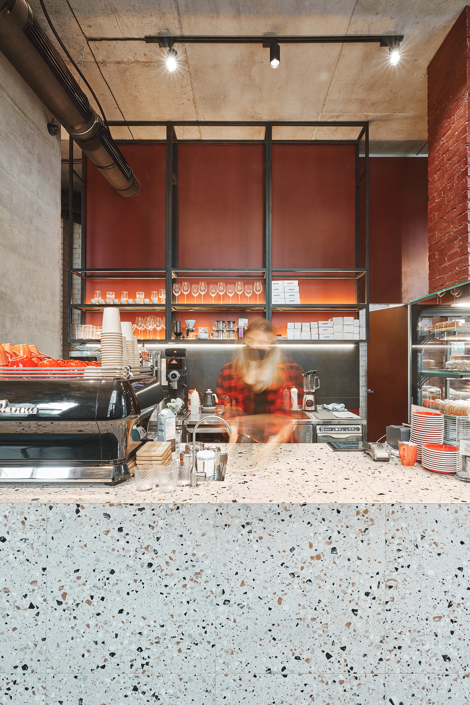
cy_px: 352
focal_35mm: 17
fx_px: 333
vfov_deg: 93.3
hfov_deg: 70.4
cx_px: 235
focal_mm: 17
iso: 125
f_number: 11
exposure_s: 2
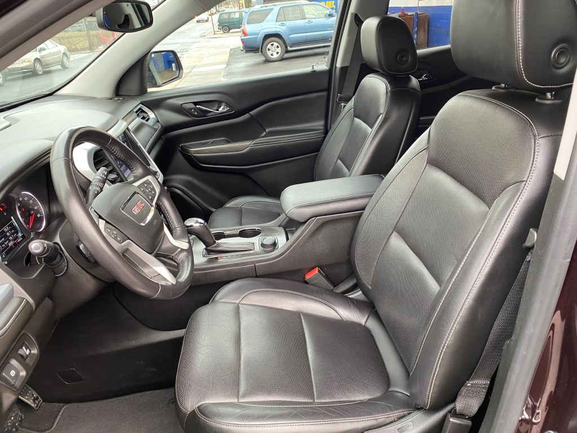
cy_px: 216
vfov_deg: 53.1
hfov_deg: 67.3
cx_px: 288
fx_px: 433
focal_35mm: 26
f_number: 1.8
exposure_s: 1/69
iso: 125
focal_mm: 4.25
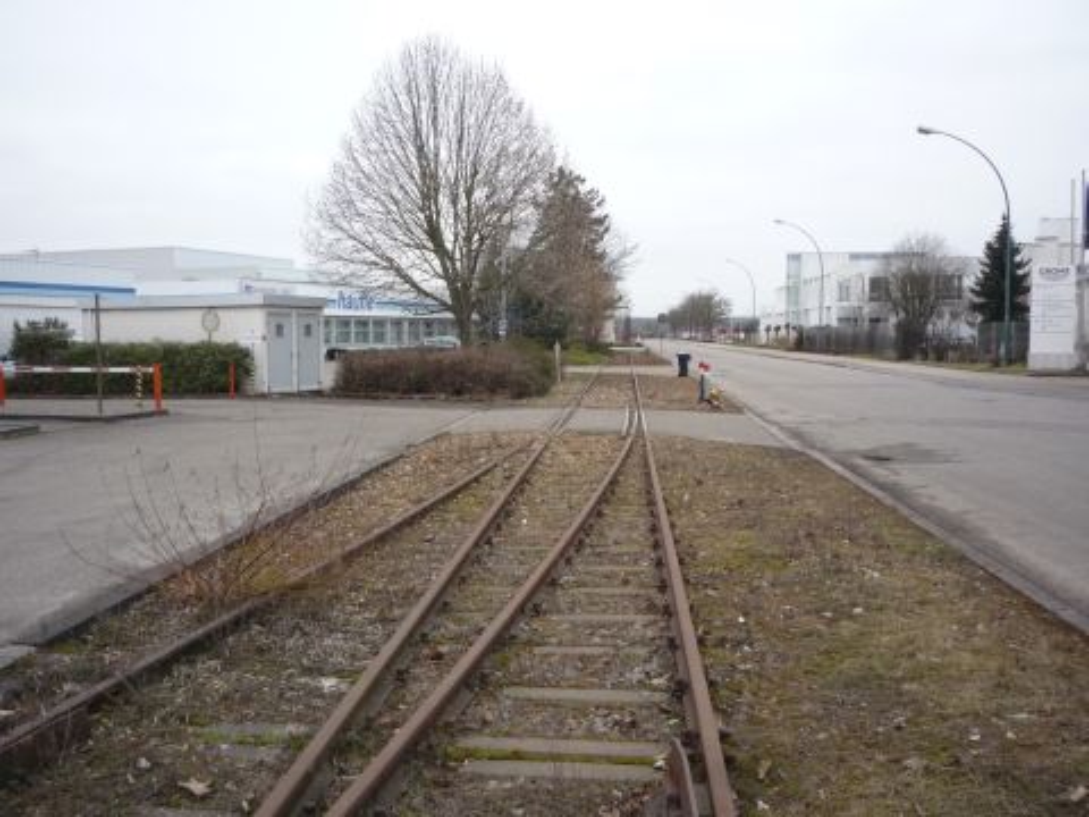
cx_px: 544
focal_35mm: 32
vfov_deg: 44.2
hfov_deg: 56.8
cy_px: 408
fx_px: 1007
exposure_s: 1/200
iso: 200
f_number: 4
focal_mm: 5.2
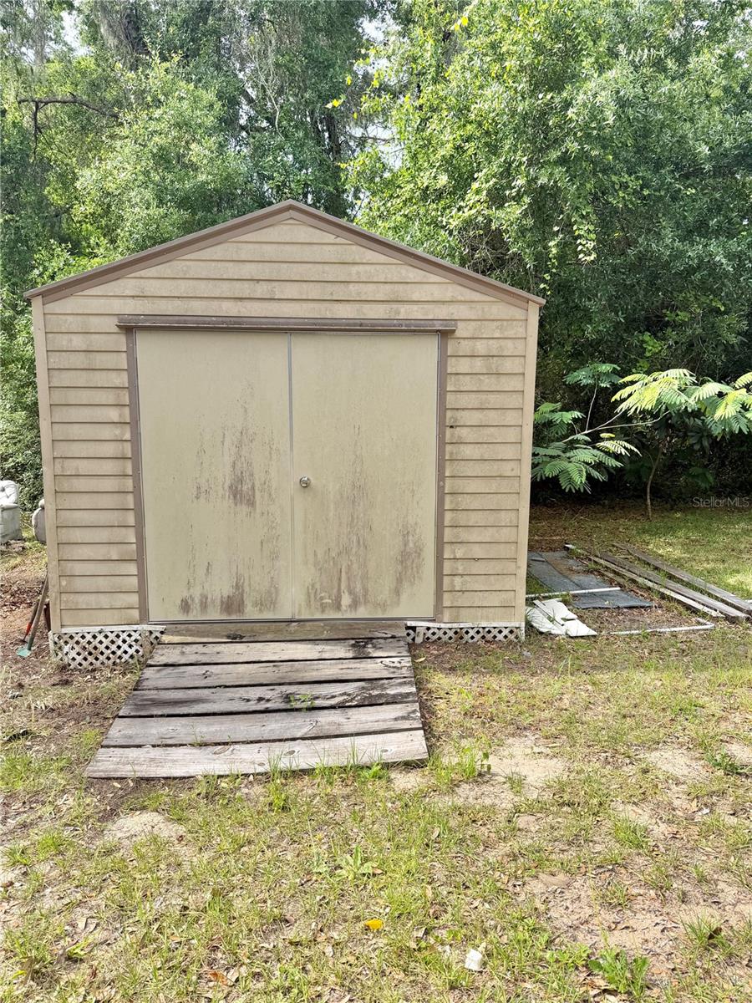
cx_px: 376
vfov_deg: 71.6
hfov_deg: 56.8
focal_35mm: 24
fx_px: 695
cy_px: 502
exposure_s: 1/1770
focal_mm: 6.76
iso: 80
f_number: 1.78
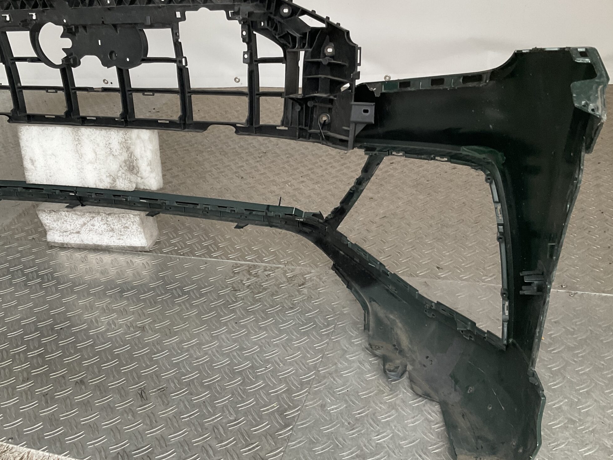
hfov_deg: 48.9
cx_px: 280
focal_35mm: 38
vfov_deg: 37.7
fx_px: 673
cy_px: 225
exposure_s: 1/50
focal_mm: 3
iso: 80
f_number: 1.8
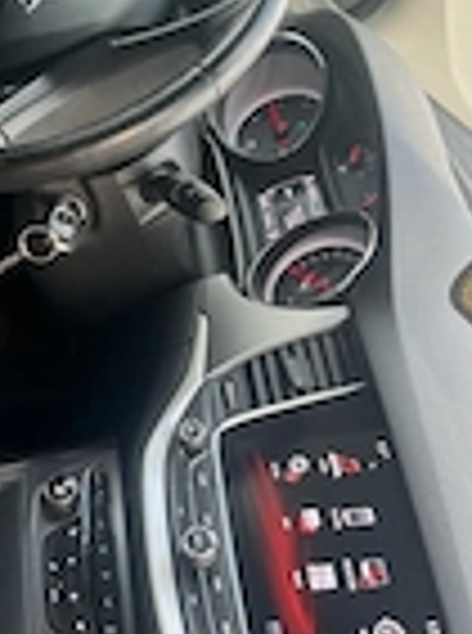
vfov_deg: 25.9
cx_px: -45
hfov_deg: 19.0
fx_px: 1352
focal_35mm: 74
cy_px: 121
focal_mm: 5.1
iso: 125
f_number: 1.6
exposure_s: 1/121
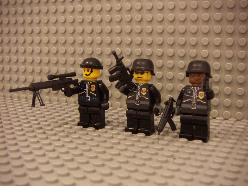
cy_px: 93
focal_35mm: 54
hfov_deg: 35.5
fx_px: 387
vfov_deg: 27.0
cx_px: 124
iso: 200
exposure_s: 1/8
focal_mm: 7.2
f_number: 3.2
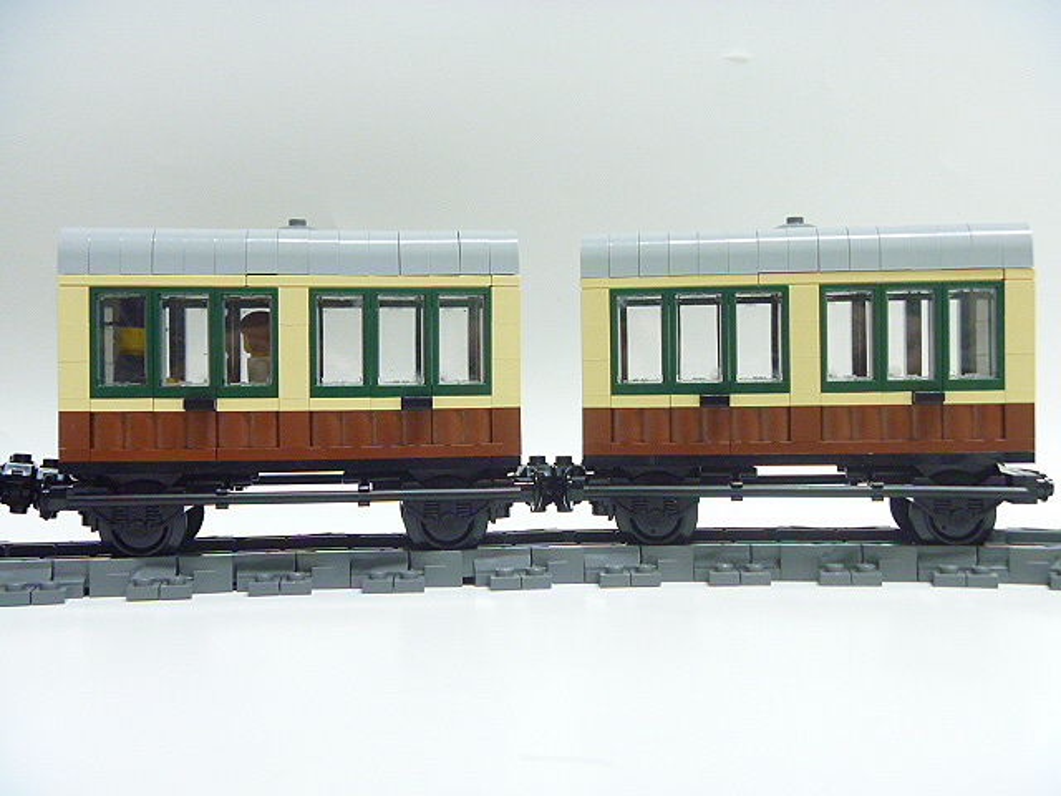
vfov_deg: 40.7
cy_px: 398
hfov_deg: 52.6
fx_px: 1073
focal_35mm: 35
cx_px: 530
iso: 400
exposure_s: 1/8
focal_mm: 6.3
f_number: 3.5
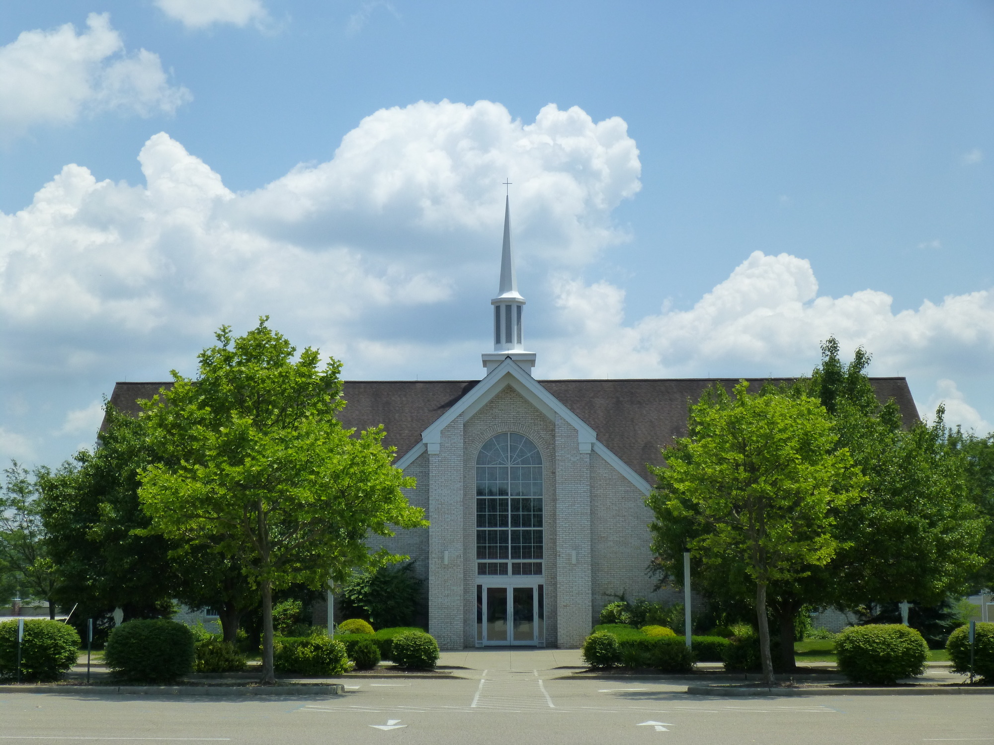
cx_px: 497
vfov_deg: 26.6
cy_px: 372
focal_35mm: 55
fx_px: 1579
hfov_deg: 34.9
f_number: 4.2
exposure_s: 1/1300
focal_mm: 9.9
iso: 160
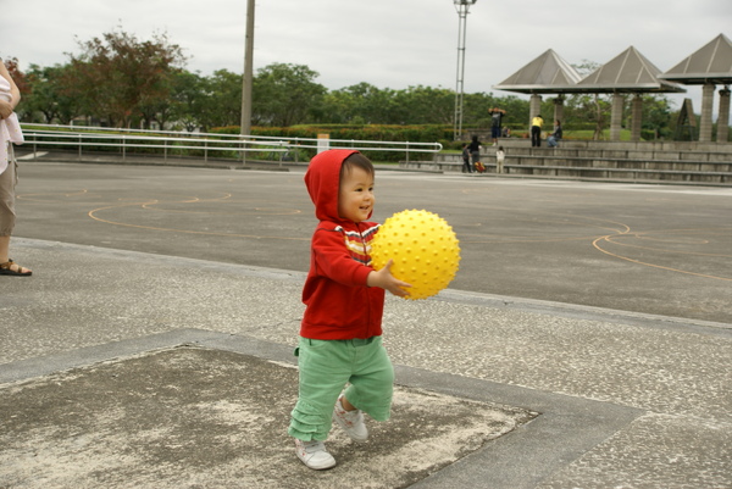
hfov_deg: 43.6
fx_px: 916
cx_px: 366
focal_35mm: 45
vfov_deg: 29.9
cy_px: 244
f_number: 4
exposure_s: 1/160
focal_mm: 30
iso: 100
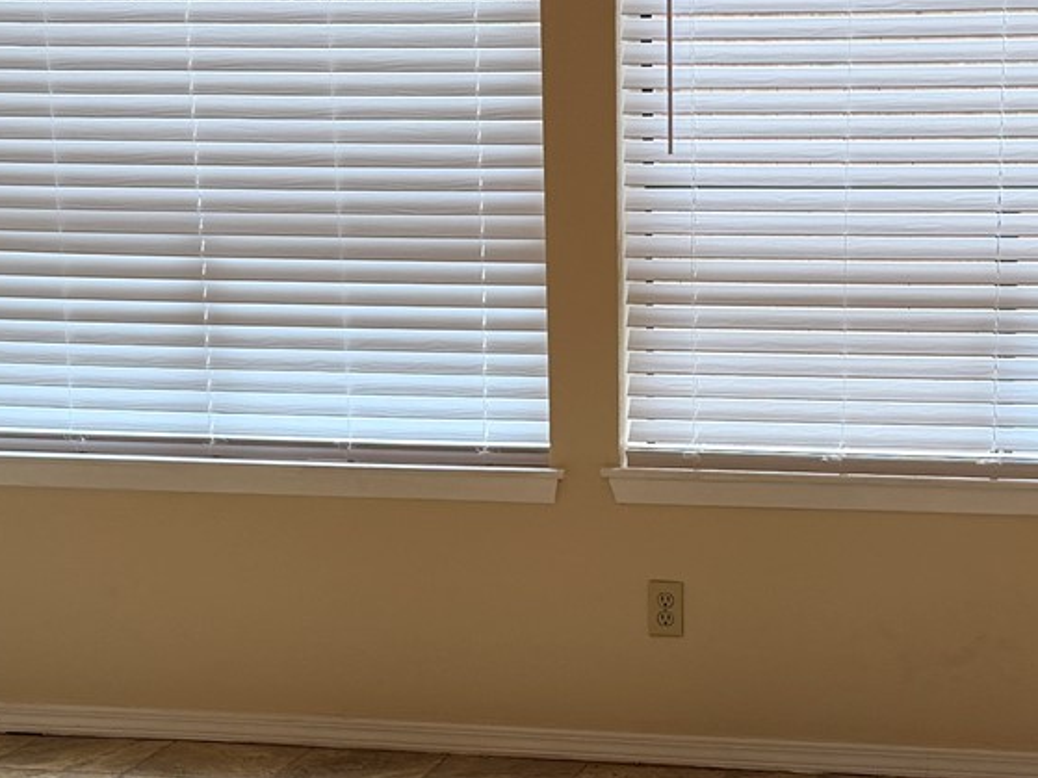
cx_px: 719
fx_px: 2638
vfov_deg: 16.6
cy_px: 646
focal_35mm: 88
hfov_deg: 22.1
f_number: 1.78
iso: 100
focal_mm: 6.76
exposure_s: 1/120
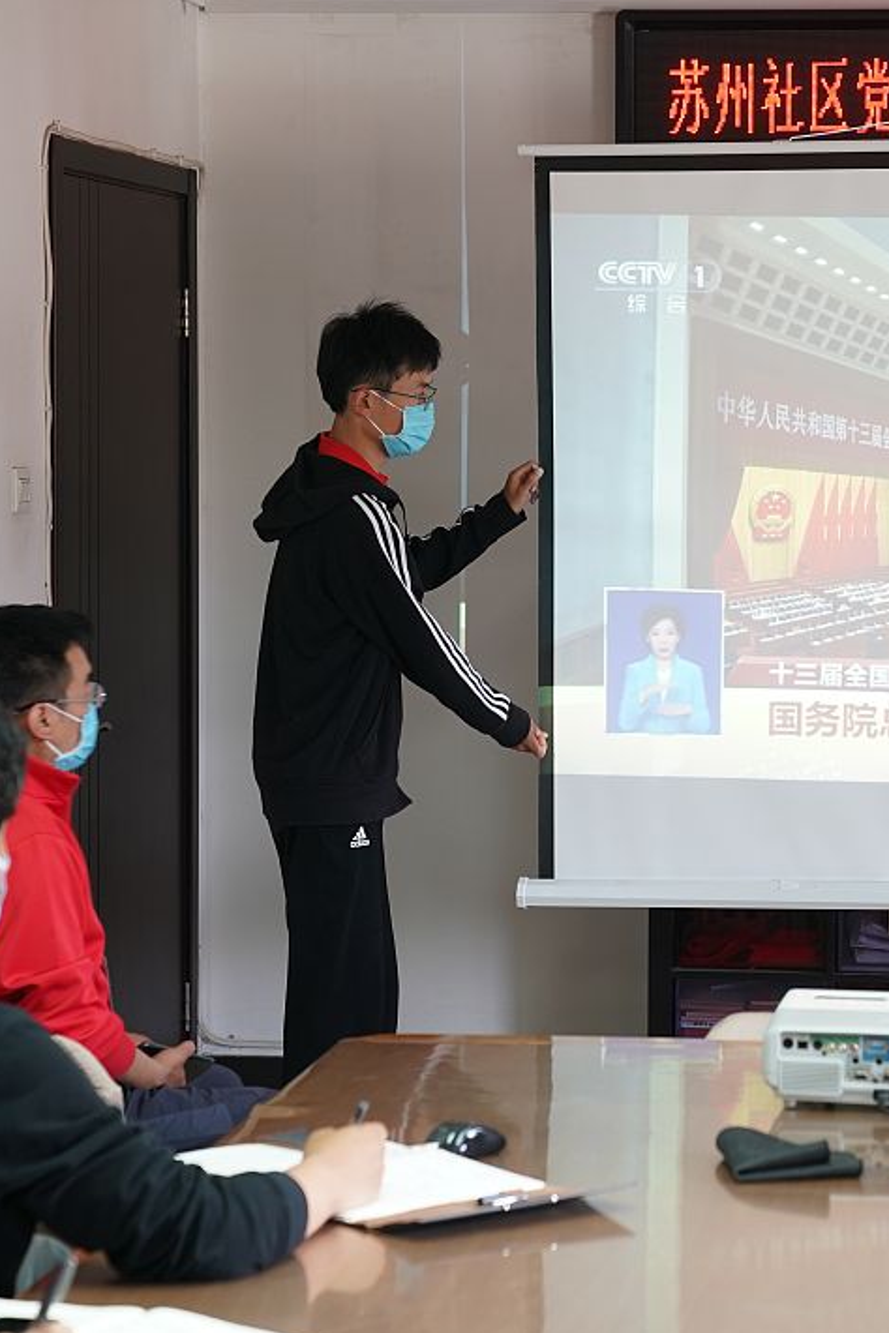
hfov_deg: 13.2
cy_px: 624
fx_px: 3815
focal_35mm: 103
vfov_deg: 19.8
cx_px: 784
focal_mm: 61
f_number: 4
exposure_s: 1/20
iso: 400
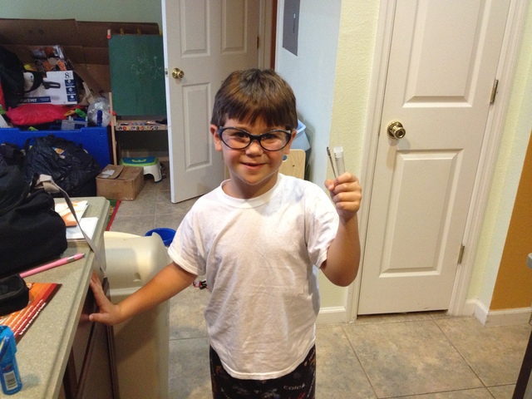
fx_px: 538
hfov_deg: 52.6
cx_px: 266
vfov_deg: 40.7
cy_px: 200
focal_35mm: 35
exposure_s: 1/20
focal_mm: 4.28
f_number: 2.4
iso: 320
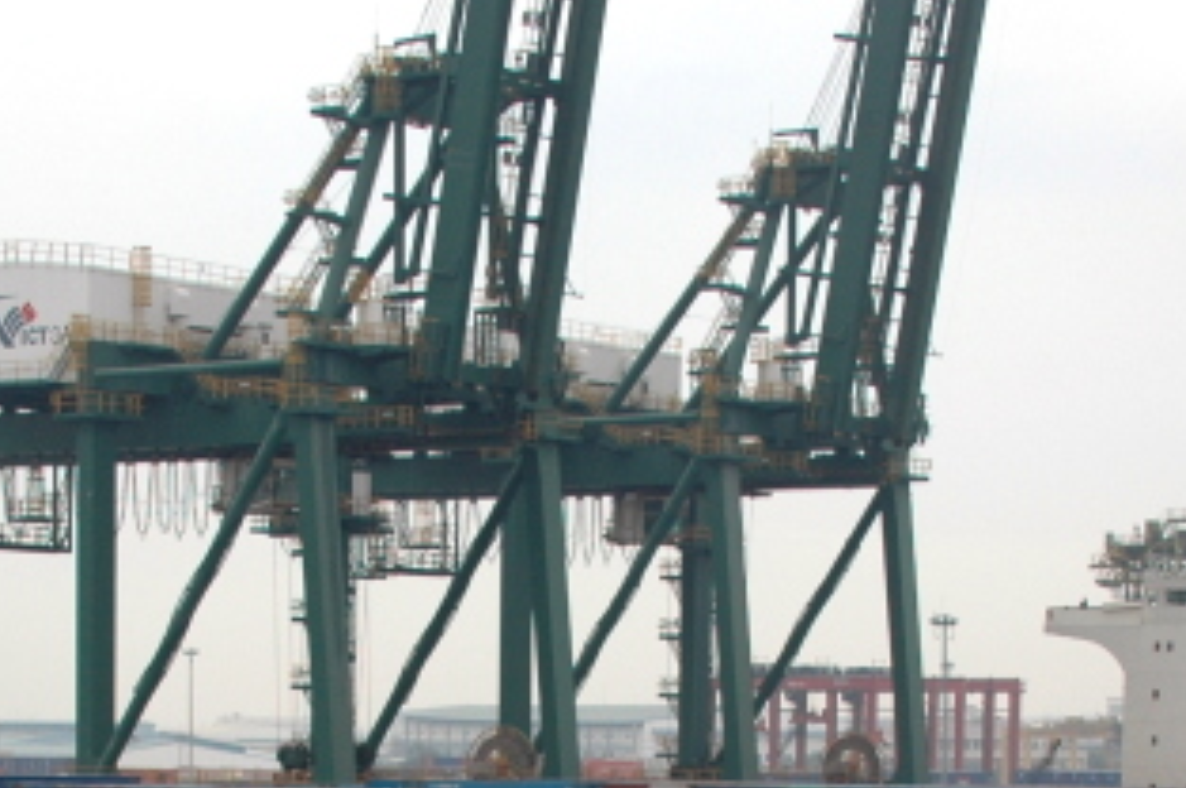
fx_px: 3785
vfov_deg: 11.6
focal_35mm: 115
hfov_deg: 17.8
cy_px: 981
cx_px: 508
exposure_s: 1/500
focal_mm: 30
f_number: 6.3
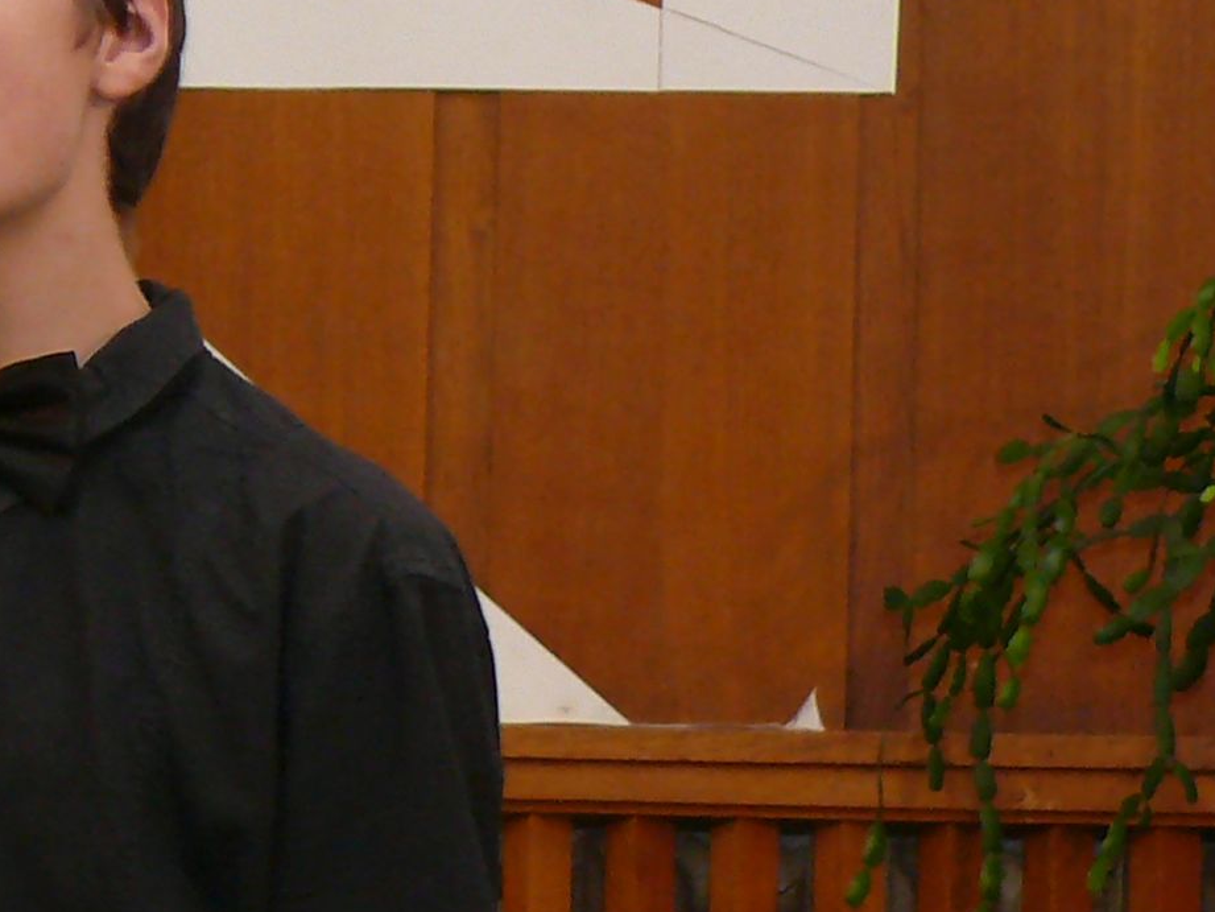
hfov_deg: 7.1
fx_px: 9759
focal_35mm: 278
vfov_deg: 5.3
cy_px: 137
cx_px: -69
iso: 200
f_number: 3.2
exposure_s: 1/30
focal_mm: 14.8
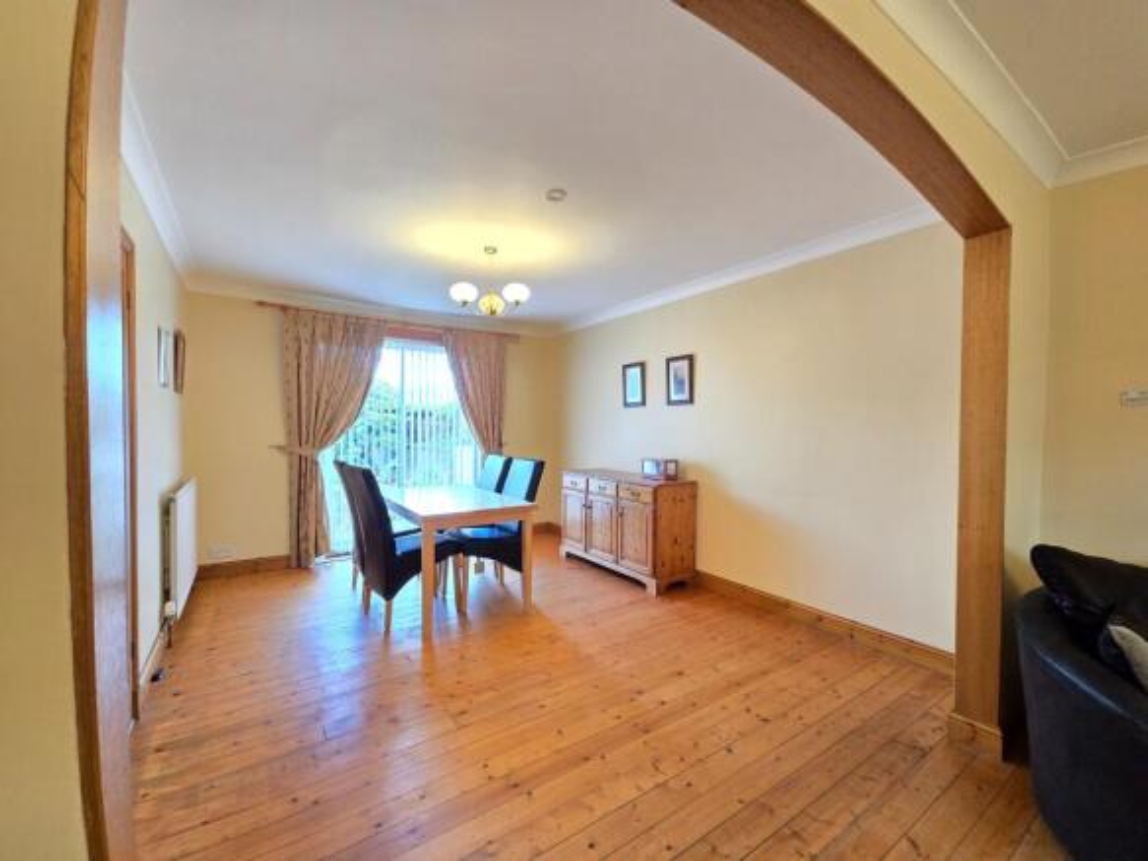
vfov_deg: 89.9
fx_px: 431
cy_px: 430
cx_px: 574
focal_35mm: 13
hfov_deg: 106.2
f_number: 2.2
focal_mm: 2.2
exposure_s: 1/50
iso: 320
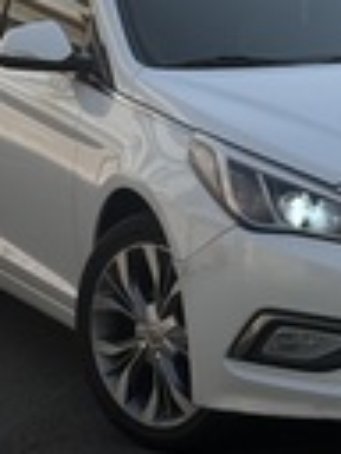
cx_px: 293
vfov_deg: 11.6
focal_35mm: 171
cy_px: 271
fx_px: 2246
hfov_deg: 8.7
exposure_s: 1/4587
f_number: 1.78
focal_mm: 6.76
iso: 100
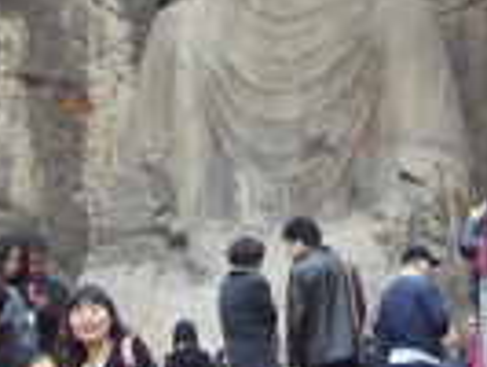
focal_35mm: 129
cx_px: 337
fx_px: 1816
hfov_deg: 15.2
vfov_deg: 11.4
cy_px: -29
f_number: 3.5
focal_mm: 6.6
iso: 100
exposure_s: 1/60
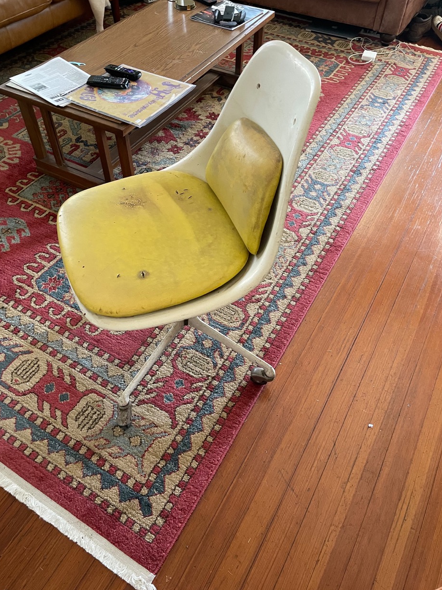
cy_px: 293
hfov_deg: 51.3
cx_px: 216
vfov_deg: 65.3
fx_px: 460
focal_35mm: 27
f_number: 1.6
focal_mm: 4.2
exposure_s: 1/60
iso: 320
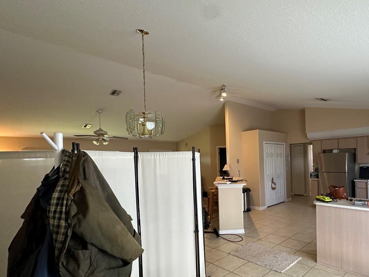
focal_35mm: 21
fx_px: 224
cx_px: 239
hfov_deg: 77.0
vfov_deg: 63.1
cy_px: 161
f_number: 2.2
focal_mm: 2.22
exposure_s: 1/99
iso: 320
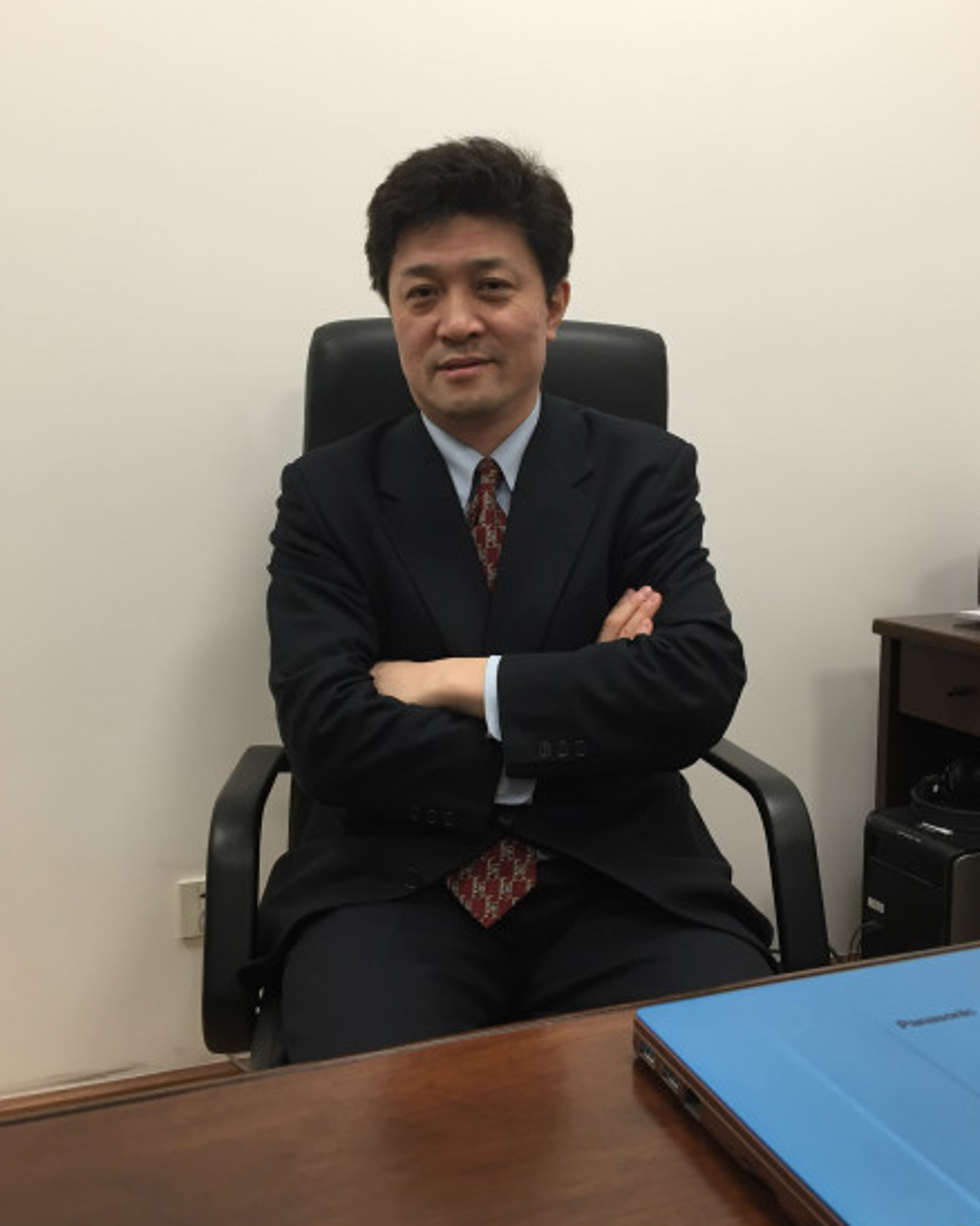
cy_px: 584
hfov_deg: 47.1
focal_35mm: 31
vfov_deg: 57.2
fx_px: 1125
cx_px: 497
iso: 125
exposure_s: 1/33
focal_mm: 4.15
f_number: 2.2
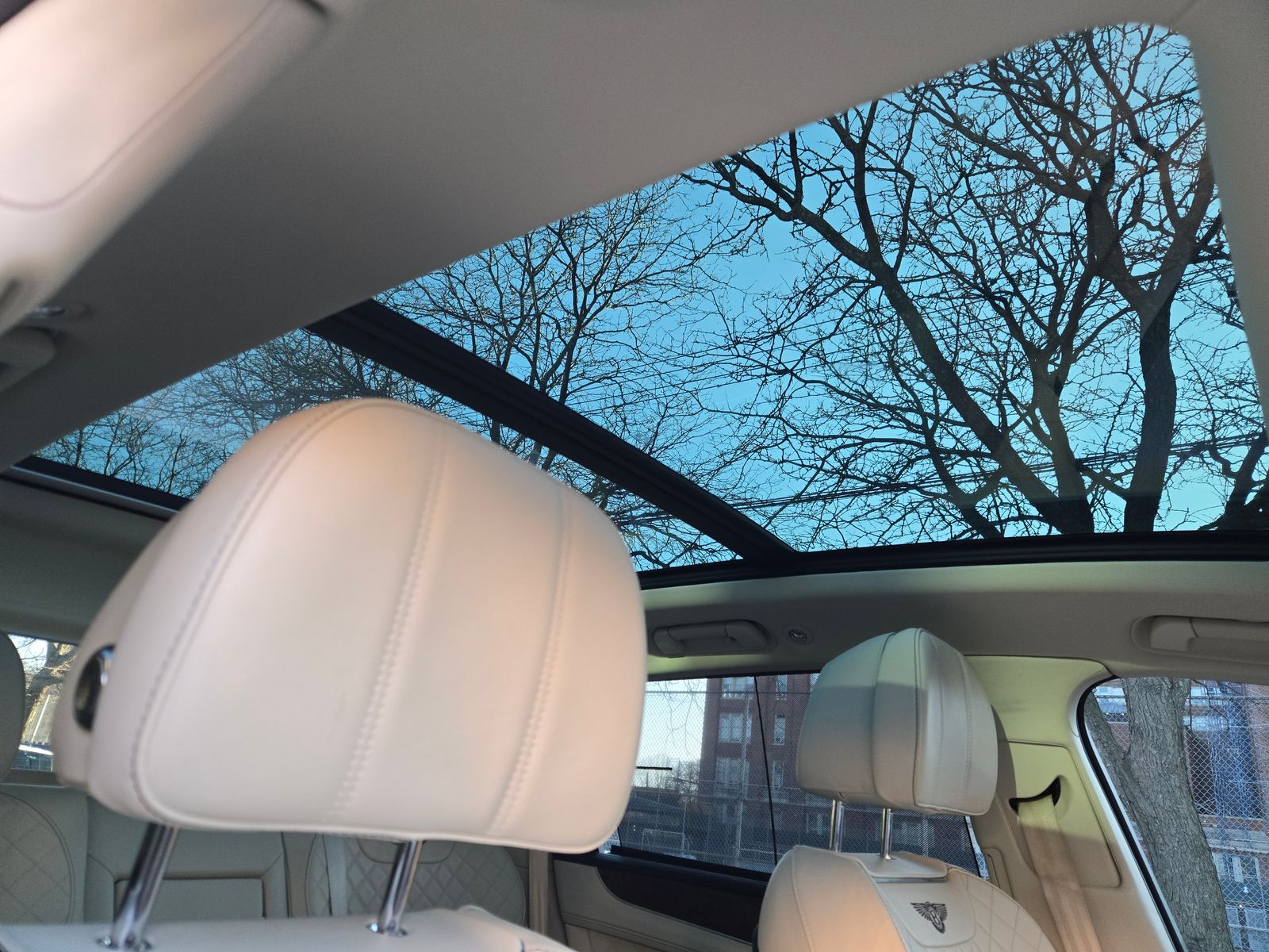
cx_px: 634
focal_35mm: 23
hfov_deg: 73.9
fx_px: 843
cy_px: 476
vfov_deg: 58.9
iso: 200
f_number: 1.8
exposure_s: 1/180
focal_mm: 5.4
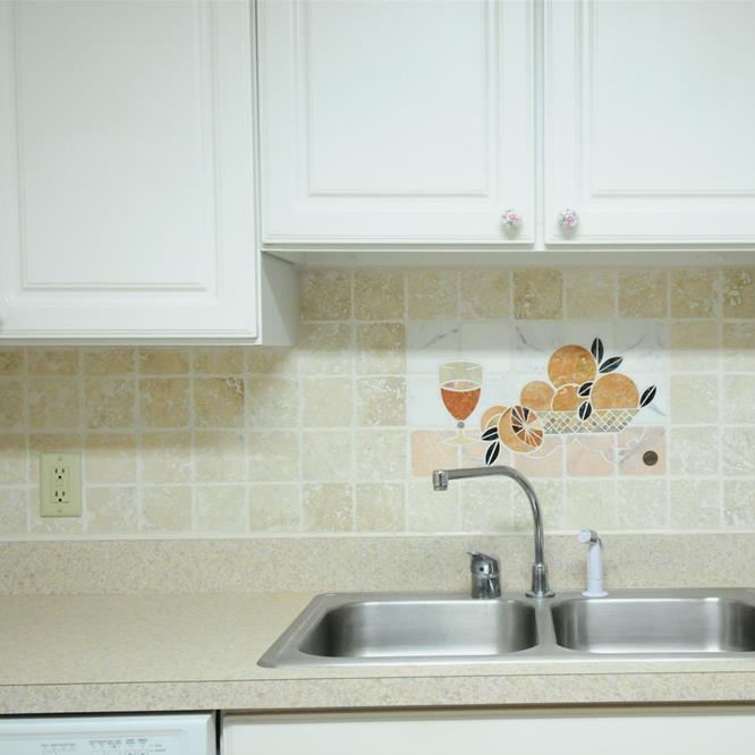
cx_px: 544
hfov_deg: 35.4
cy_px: 384
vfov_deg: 36.1
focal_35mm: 47
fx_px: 1160
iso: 2000
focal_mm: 24
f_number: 4
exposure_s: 1/30
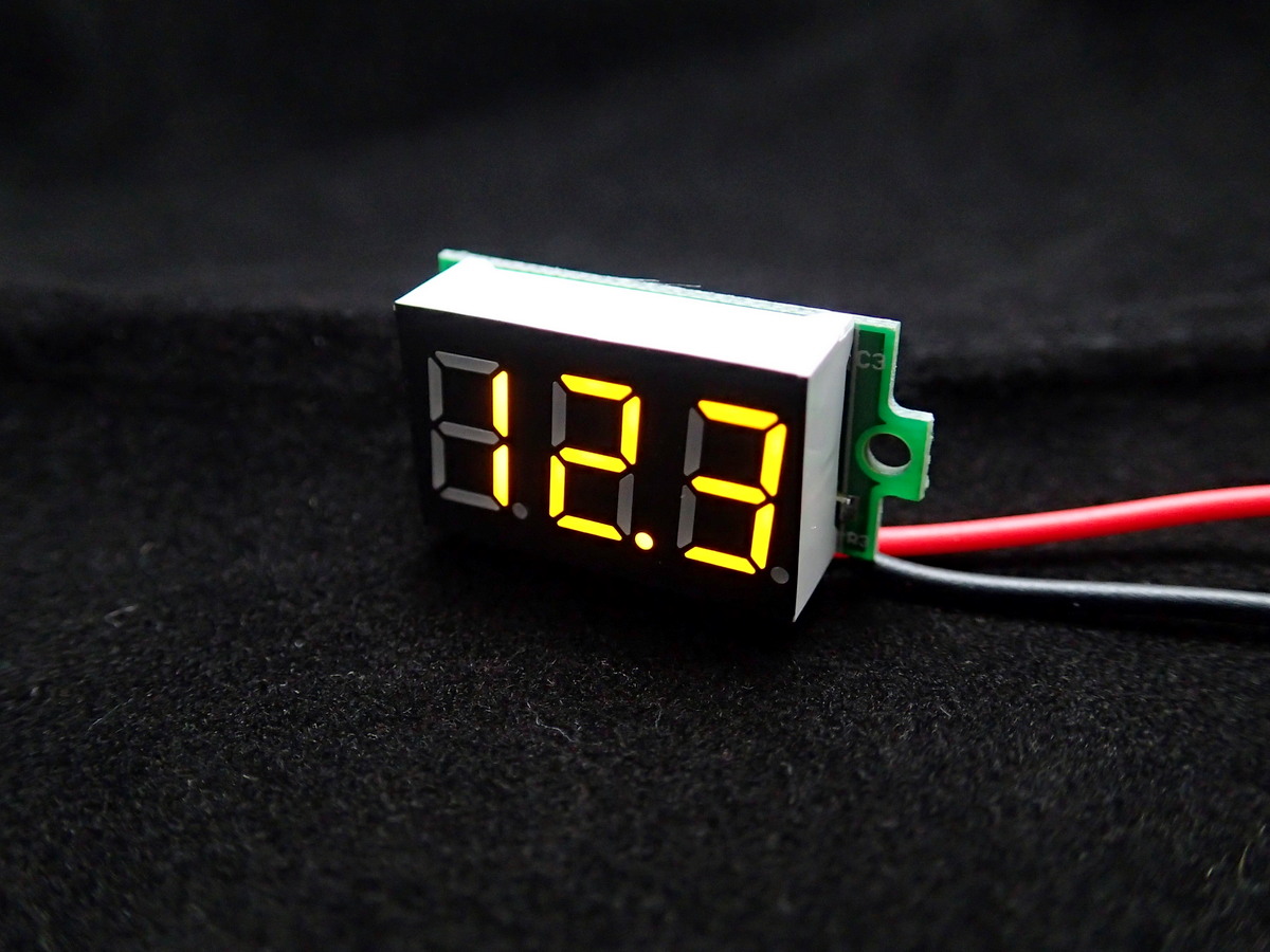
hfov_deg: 60.0
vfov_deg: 46.8
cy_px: 476
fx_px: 1101
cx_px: 635
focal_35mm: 30
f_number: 2.3
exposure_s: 1/125
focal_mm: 5.5
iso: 640
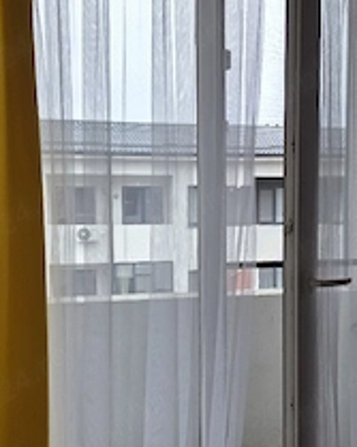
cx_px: 207
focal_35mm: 43
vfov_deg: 42.8
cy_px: 257
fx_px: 568
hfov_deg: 34.8
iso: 80
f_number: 1.7
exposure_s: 1/182
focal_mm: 6.3
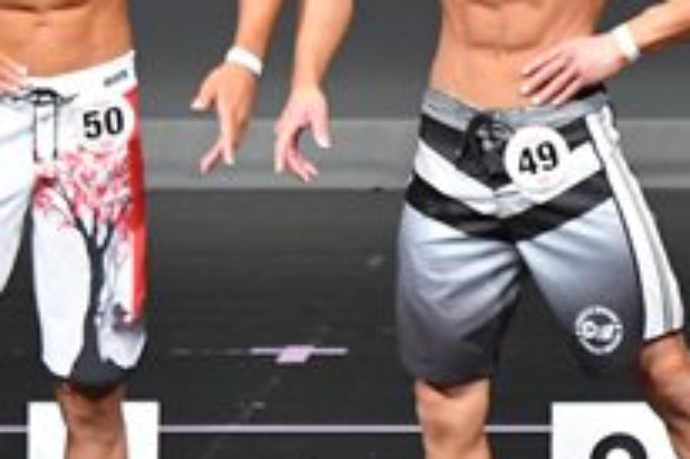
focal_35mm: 846
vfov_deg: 1.6
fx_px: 16202
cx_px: 869
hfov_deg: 2.4
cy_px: 84
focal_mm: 150
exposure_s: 1/400
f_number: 5.6
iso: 4000
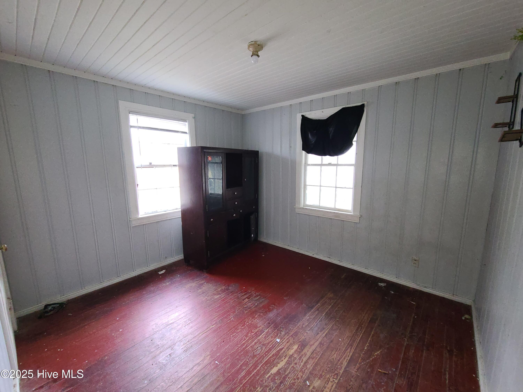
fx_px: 196
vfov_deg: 89.9
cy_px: 196
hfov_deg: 106.2
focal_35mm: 13
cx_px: 262
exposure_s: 1/40
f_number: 2.2
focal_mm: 2.2
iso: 320
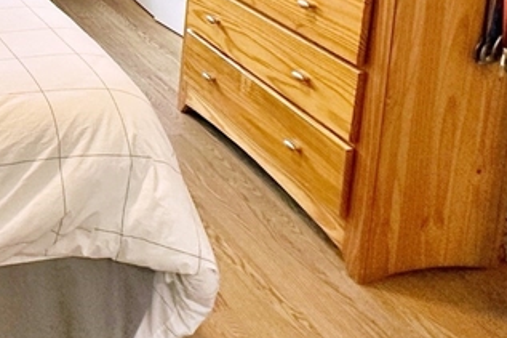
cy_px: -138
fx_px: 662
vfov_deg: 23.9
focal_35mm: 47
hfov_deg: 34.3
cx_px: -90
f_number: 2.2
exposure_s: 1/120
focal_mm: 2.22
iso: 200
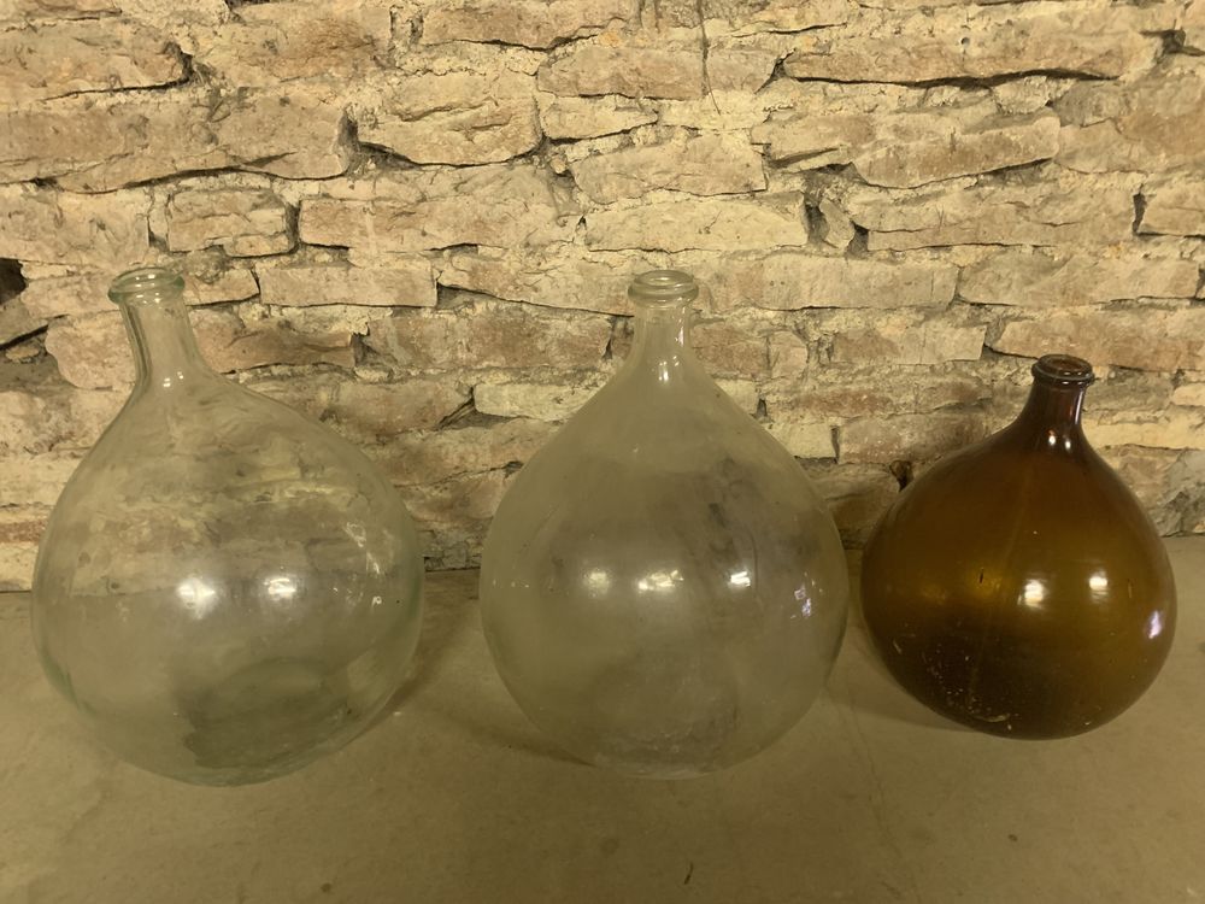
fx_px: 905
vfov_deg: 53.1
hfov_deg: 67.3
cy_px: 452
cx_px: 602
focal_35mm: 26
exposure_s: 1/33
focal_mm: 4.25
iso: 400
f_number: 1.8
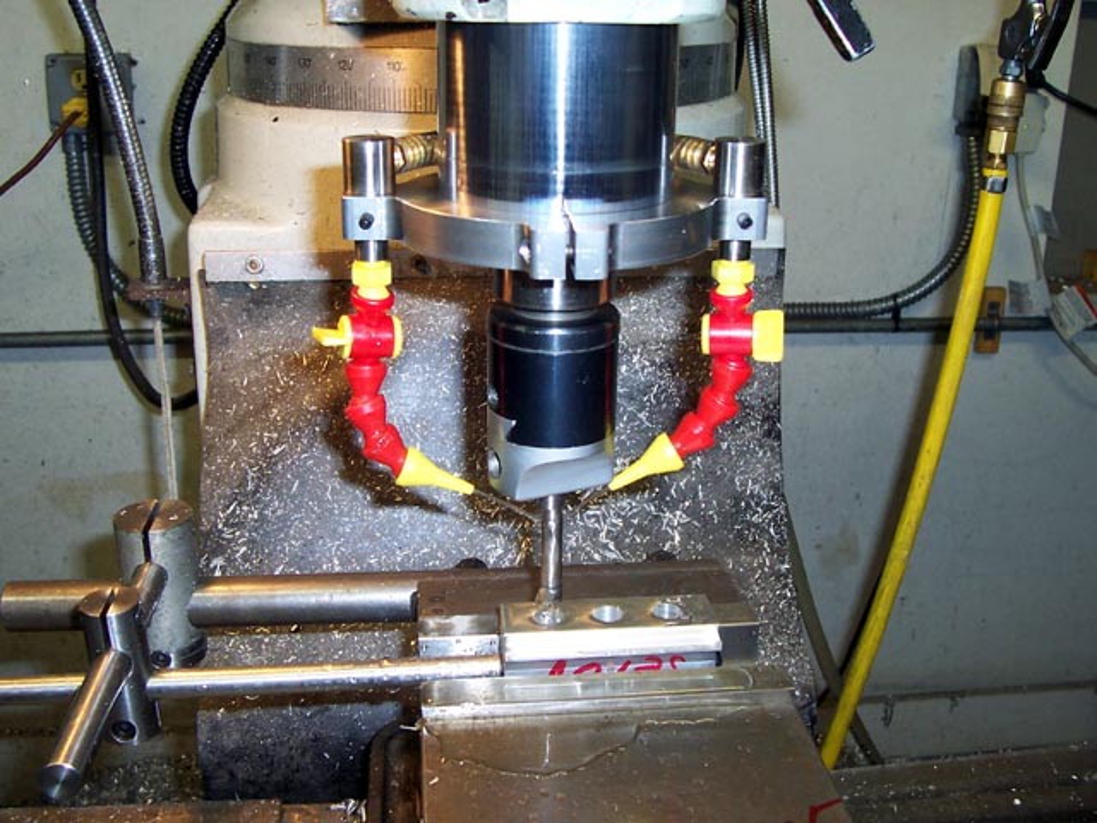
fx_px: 1173
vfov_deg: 38.7
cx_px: 548
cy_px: 412
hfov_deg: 50.1
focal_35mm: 37
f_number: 2.8
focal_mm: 5.6
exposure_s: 1/60
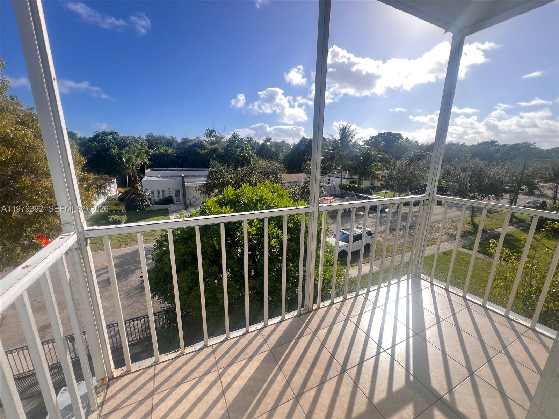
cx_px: 280
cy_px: 210
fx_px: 210
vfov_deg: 89.9
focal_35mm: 13
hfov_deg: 106.2
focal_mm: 1.57
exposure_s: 1/612
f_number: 1.8
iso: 32
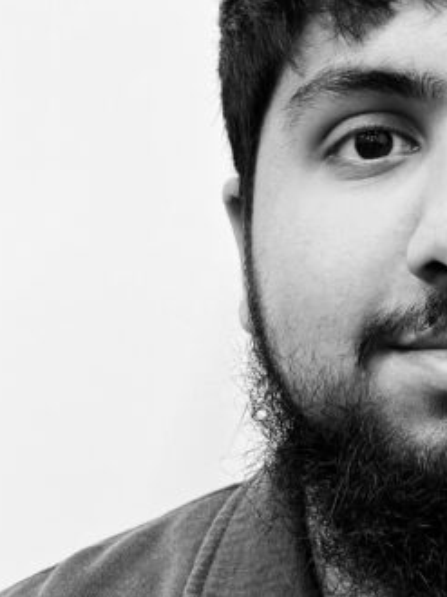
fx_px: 1224
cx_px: 468
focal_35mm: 71
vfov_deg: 27.4
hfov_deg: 19.9
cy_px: 347
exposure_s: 1/100
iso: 125
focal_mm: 5.1
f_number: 1.6
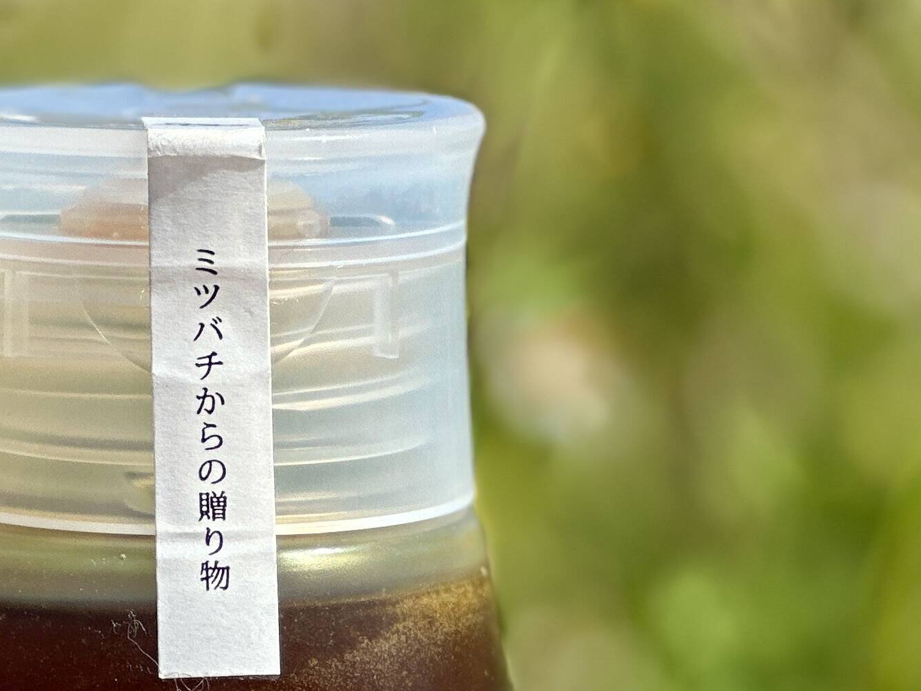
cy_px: 767
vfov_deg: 6.4
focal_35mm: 231
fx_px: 6146
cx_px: 188
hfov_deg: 8.6
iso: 32
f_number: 2.8
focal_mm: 9
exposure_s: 1/927
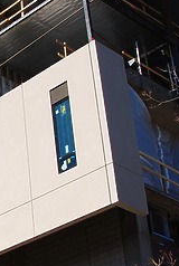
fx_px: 756
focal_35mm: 102
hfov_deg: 12.9
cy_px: 149
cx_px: -77
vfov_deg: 20.0
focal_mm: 18
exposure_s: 1/250
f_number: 10
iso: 110
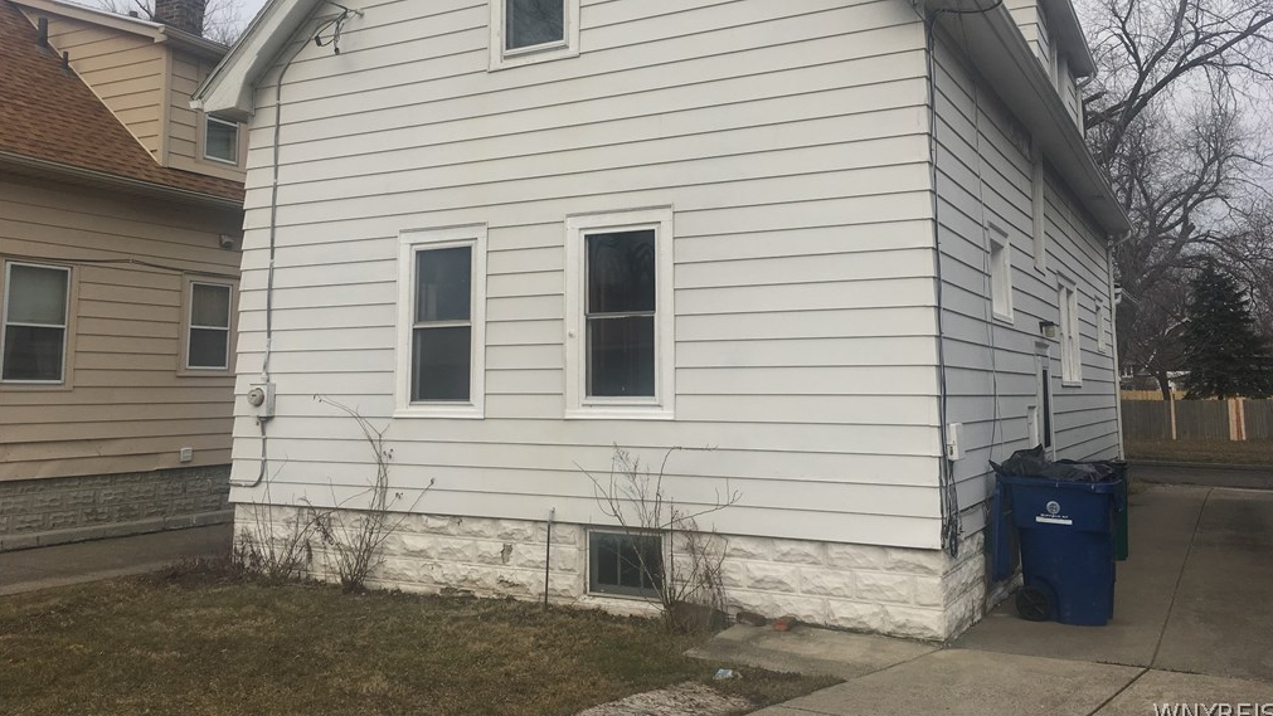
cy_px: 252
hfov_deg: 61.0
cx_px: 640
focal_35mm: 32
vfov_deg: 36.4
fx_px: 1080
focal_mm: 4.15
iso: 25
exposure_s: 1/519
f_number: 2.2
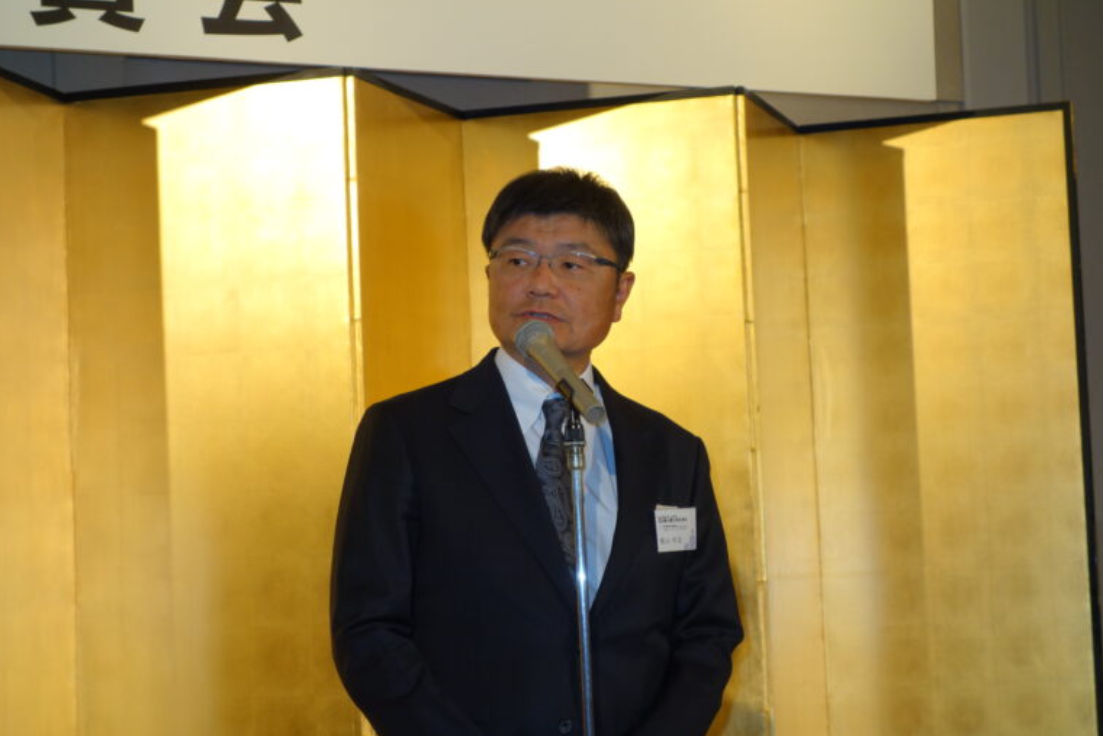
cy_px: 369
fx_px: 3095
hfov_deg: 20.2
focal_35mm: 101
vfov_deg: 13.6
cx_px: 547
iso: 400
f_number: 4.9
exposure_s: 1/100
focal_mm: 37.1
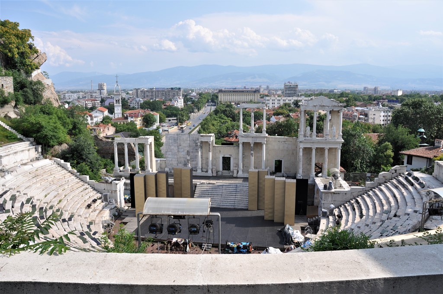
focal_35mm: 27
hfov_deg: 67.4
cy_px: 147
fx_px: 332
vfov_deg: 47.8
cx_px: 222
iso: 200
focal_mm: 18
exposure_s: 1/320
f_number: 9
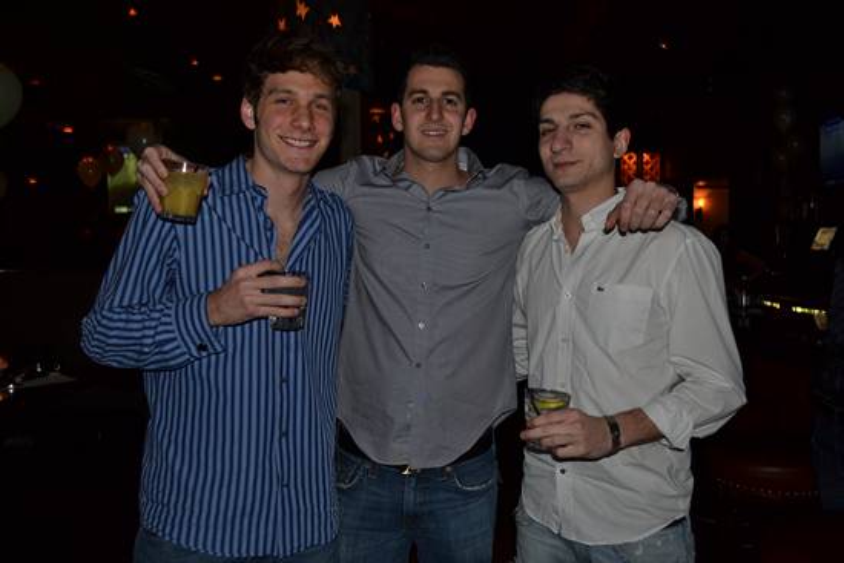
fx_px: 633
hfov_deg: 67.4
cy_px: 282
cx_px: 422
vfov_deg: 48.0
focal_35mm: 27
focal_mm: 18
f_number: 3.5
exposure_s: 1/5
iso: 200
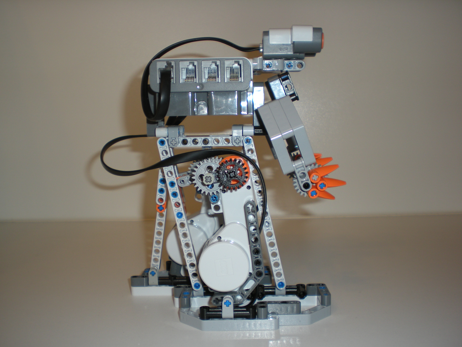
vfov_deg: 36.8
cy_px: 177
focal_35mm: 39
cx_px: 225
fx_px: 521
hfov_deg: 47.9
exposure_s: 1/30
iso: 64
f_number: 3.1
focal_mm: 6.3
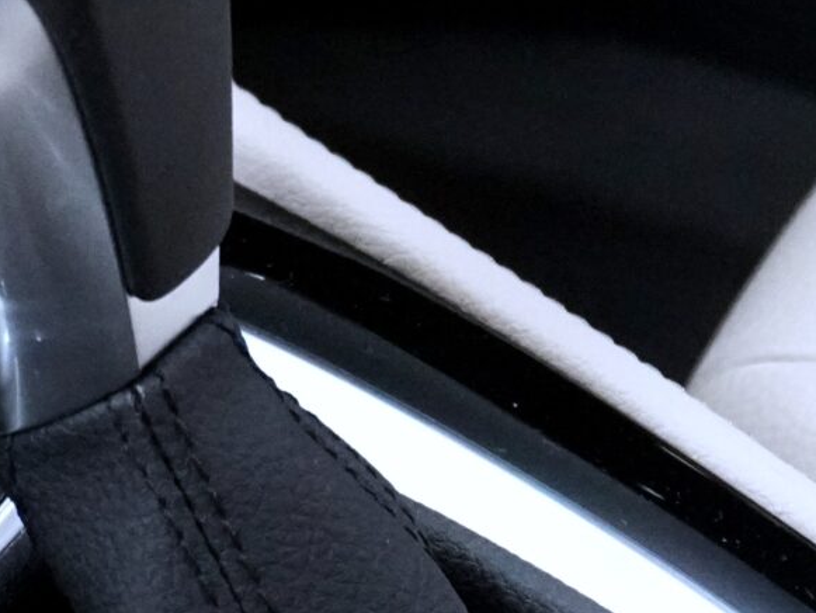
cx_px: -27
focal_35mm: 197
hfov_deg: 9.9
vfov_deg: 7.5
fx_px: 4648
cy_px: 624
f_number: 5
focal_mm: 31
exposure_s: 1/60
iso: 6400
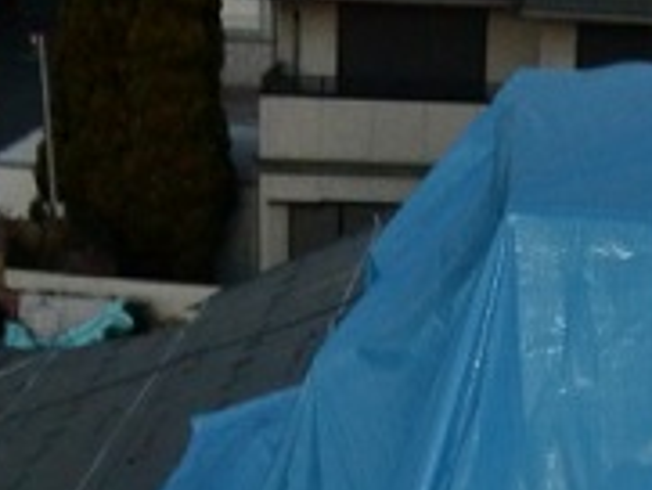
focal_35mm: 94
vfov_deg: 15.3
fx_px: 1772
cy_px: 555
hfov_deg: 20.0
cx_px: 699
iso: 400
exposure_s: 1/40
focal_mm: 6.66
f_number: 3.9
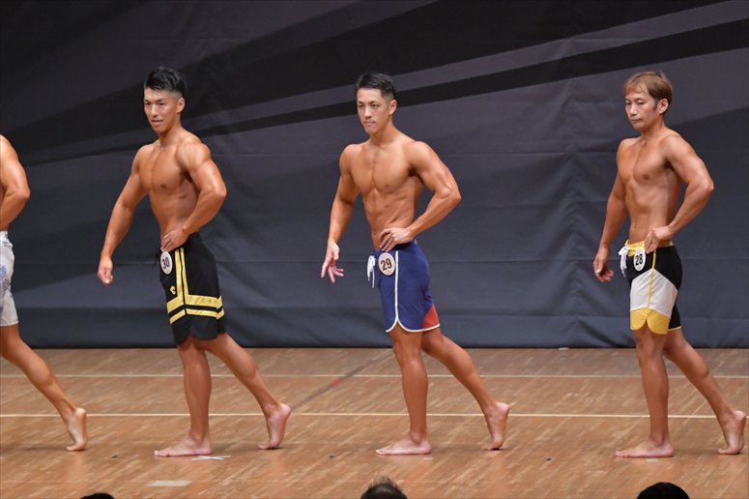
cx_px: 374
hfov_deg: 8.6
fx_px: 4991
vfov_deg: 5.7
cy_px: 250
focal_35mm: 240
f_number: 5.6
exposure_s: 1/400
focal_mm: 160
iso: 6400
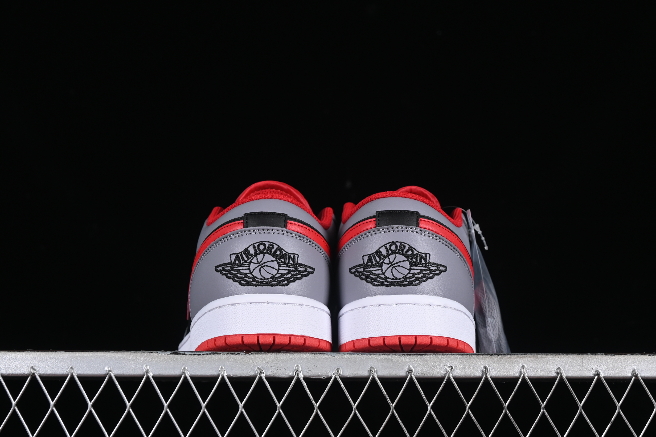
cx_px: 328
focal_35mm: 75
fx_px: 1367
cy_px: 218
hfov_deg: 27.0
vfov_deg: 18.2
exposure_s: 1/80
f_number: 7.1
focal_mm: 50
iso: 160
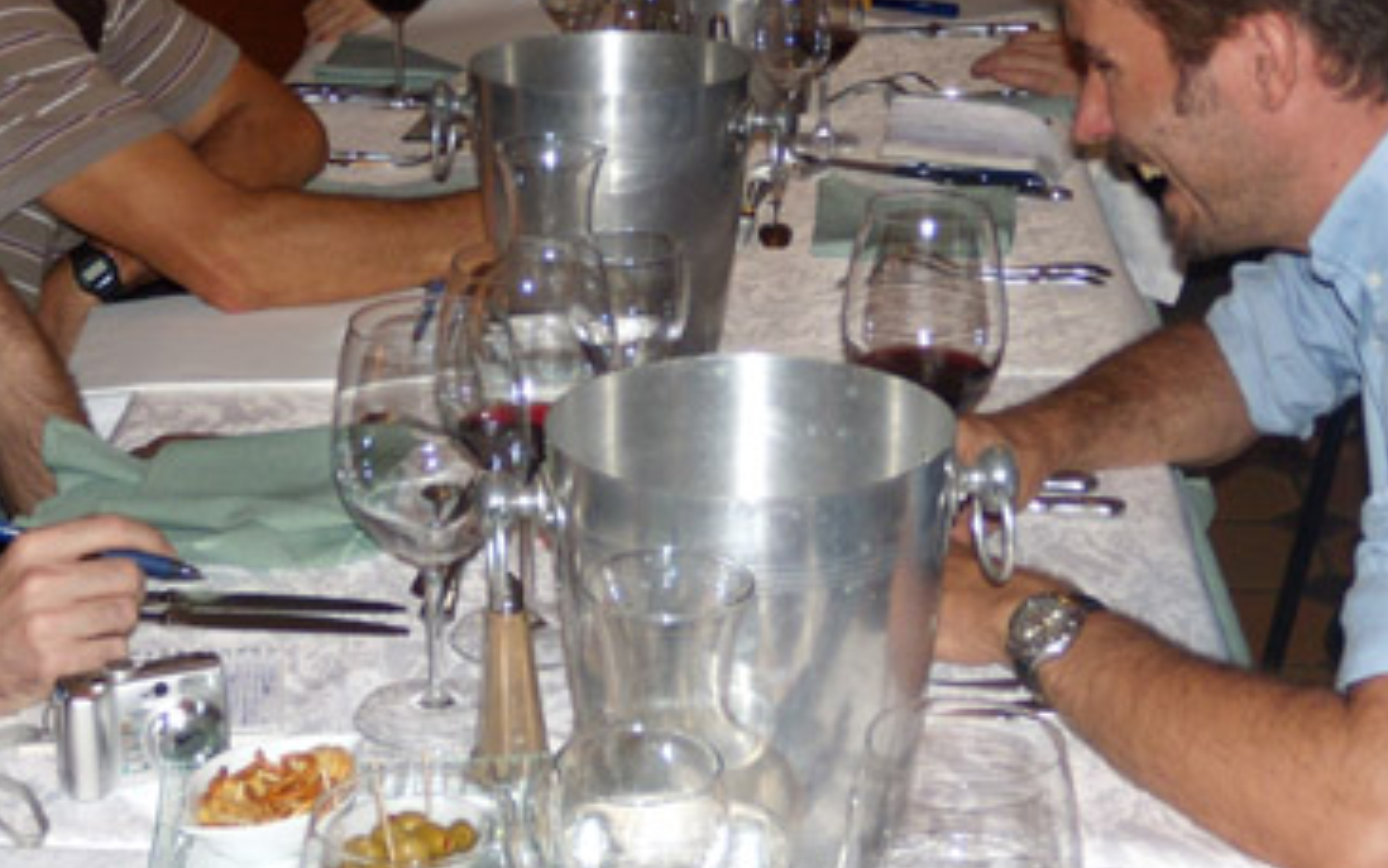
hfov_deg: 28.2
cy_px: 45
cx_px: 588
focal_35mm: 73
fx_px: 2762
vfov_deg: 17.5
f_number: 3.7
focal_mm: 7.5
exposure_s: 1/30
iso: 160
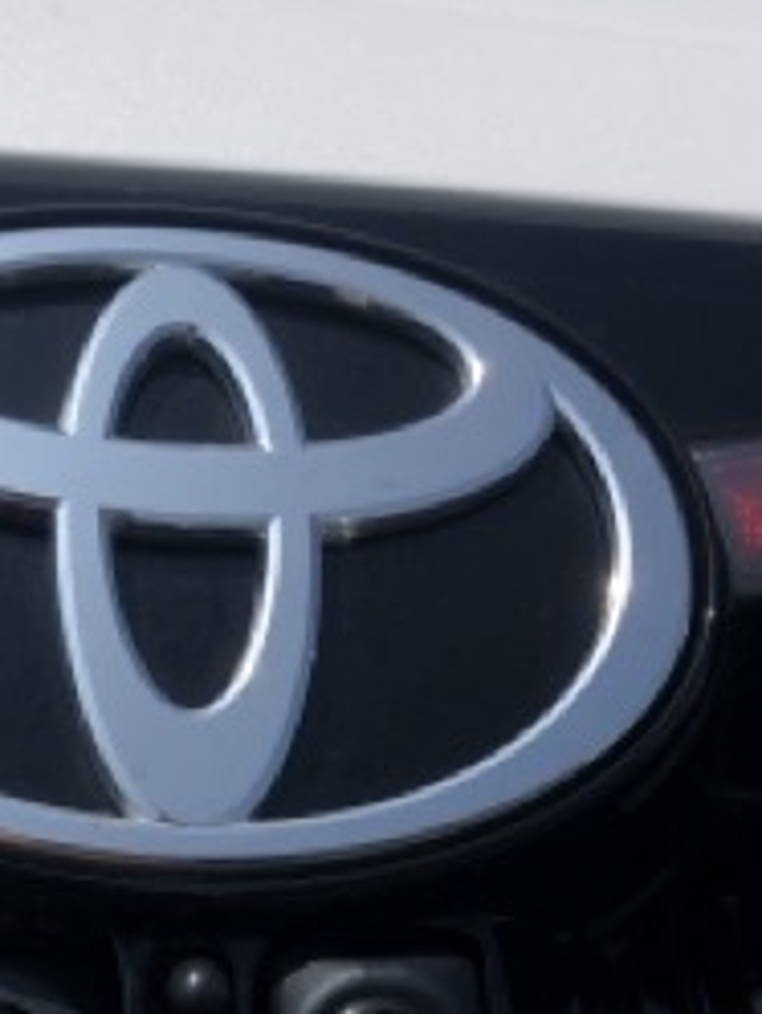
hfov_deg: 20.5
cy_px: 994
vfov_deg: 25.8
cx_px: 383
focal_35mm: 72
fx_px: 2111
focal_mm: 3.99
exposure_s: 1/4367
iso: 25
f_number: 1.8
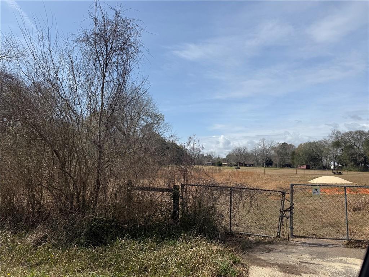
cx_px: 184
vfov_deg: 56.8
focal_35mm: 24
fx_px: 256
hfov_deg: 71.6
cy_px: 138
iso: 80
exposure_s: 1/7353
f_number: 1.78
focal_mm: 6.76
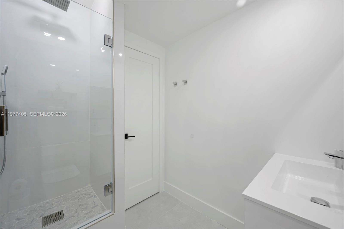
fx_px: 134
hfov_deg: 104.3
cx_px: 172
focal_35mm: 14
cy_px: 114
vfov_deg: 81.2
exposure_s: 1/4
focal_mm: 14
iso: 100
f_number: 8
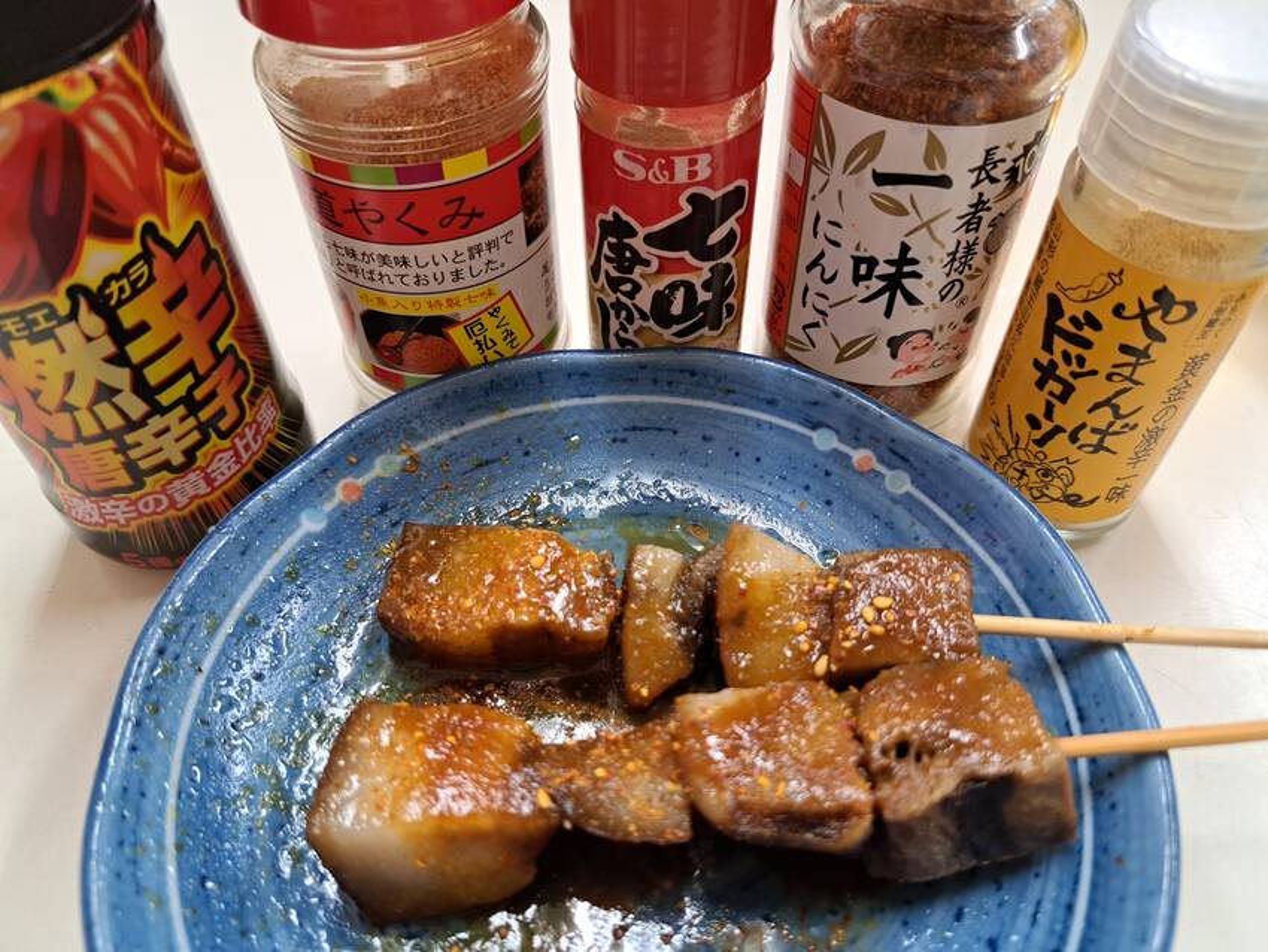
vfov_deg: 56.8
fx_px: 879
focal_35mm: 24
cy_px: 476
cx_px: 634
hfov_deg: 71.6
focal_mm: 5.23
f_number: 1.8
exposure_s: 1/50
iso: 160
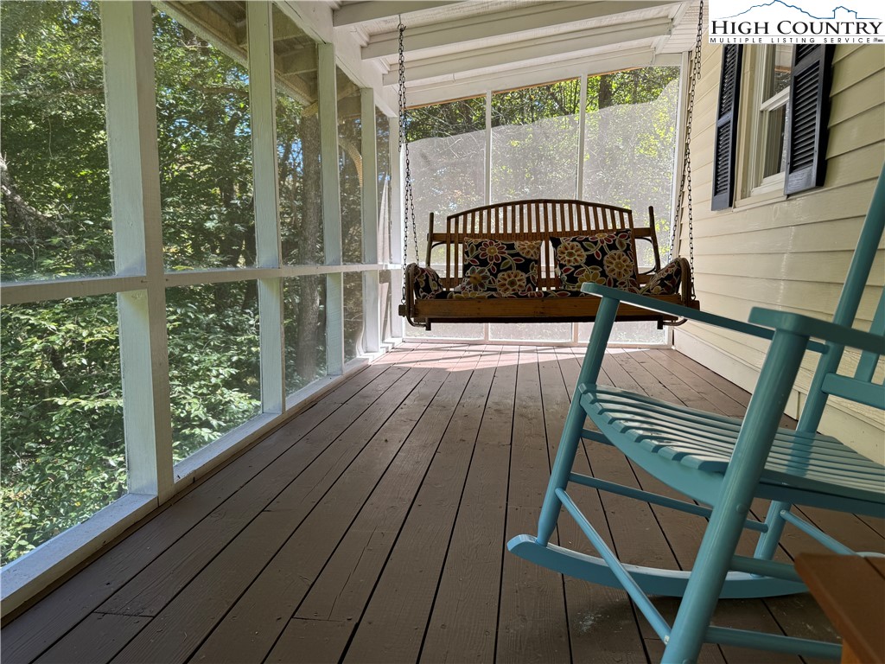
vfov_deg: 56.8
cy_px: 332
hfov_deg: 71.6
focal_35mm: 24
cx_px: 442
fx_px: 614
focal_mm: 6.76
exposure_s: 1/256
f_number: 1.78
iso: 64
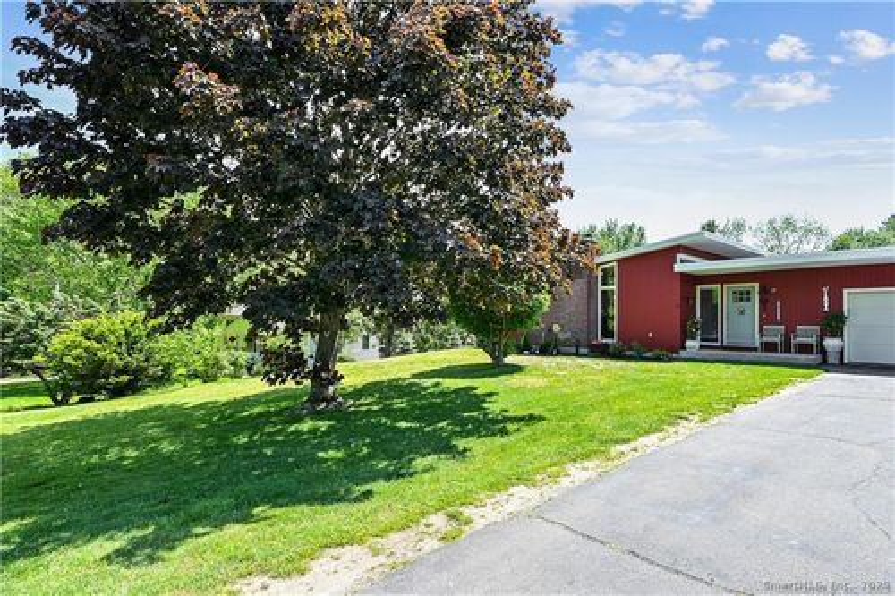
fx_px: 435
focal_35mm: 18
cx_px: 448
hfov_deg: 91.6
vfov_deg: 68.8
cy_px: 298
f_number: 8
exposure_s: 1/80
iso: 100
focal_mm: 17.5
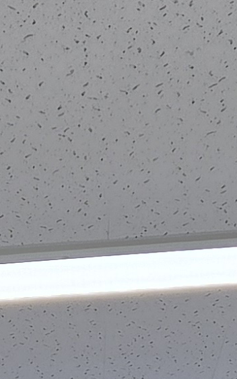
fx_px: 1790
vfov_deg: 10.5
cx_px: -3
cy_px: 901
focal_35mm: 173
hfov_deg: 7.5
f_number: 1.8
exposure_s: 1/120
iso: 32
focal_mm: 5.4
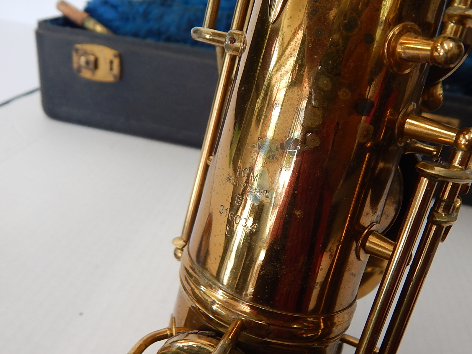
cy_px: 177
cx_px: 236
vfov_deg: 45.4
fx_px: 423
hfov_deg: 58.4
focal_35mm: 31
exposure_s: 1/30
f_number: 3.2
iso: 160
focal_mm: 5.6
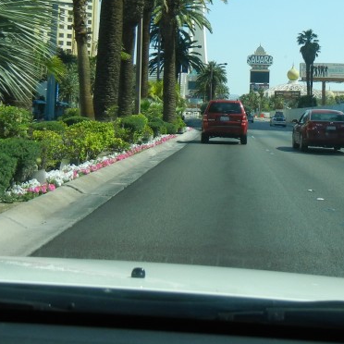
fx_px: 821
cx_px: 269
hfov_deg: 23.4
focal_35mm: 73
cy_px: 34
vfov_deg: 23.1
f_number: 3.5
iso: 160
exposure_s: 1/956
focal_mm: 5.4
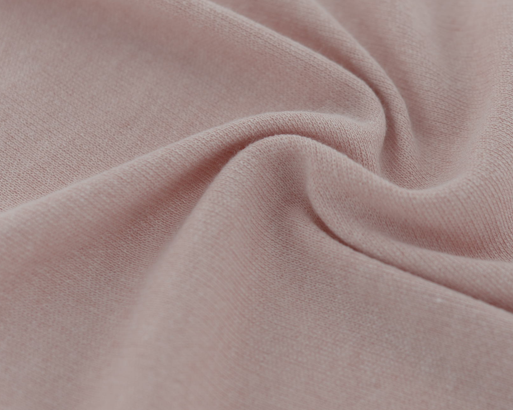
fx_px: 1321
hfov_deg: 21.8
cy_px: 180
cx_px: 376
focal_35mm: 87
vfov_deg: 17.7
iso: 100
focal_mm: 50
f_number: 3.5
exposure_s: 1/200
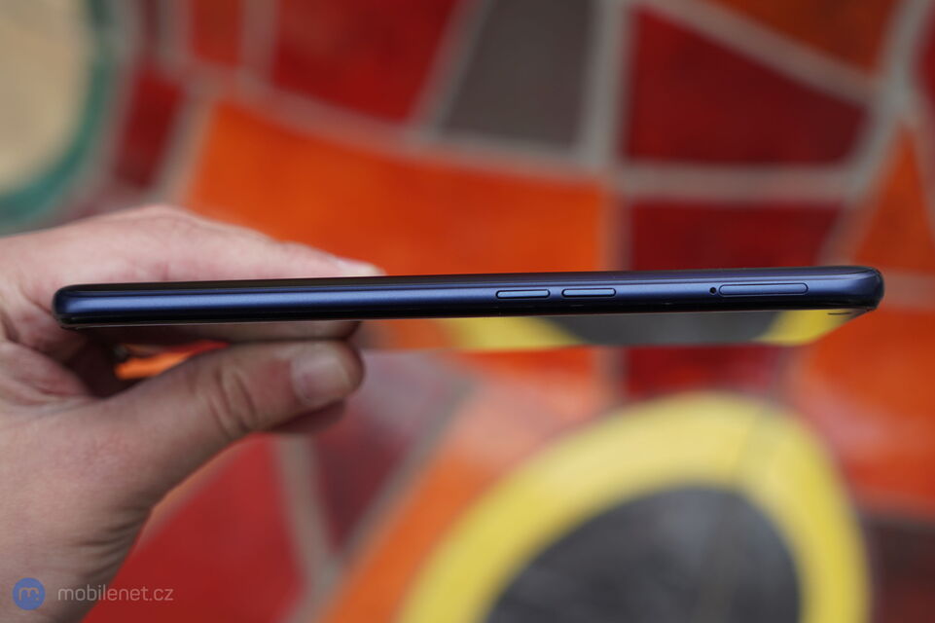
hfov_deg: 42.8
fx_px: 1194
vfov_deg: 29.2
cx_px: 468
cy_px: 312
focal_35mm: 46
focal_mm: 46
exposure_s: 1/200
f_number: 4
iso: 160
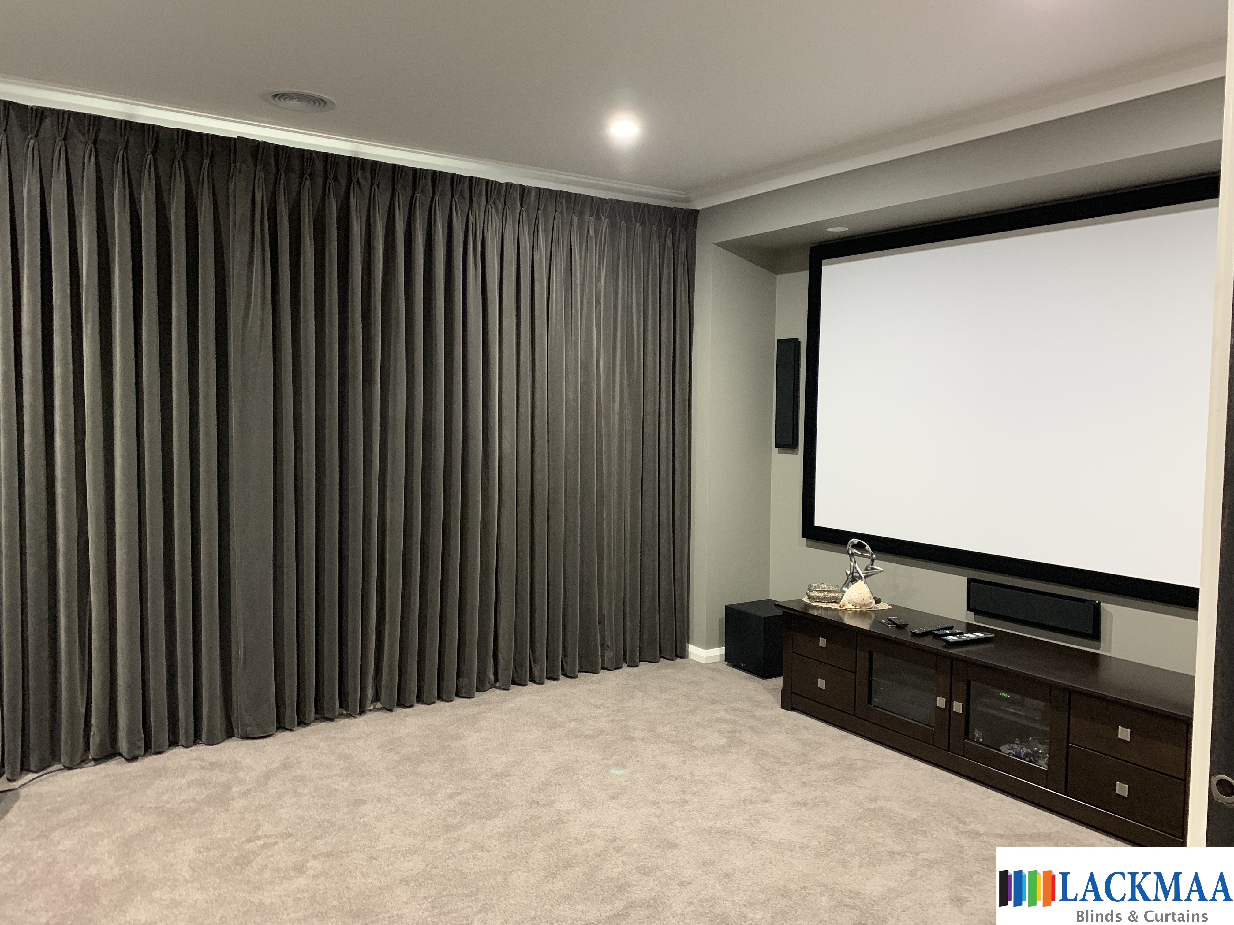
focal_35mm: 26
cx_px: 617
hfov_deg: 67.3
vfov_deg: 53.1
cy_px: 462
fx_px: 927
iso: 400
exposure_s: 1/25
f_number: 1.8
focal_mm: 4.25
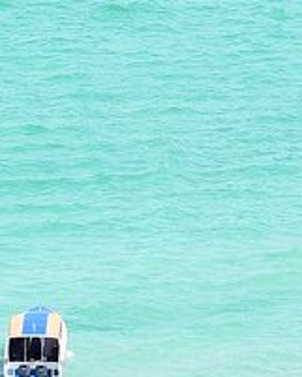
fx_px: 5839
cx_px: 705
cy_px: -1
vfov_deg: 3.7
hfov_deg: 2.9
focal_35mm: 523
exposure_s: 1/250
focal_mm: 70
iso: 100
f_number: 8
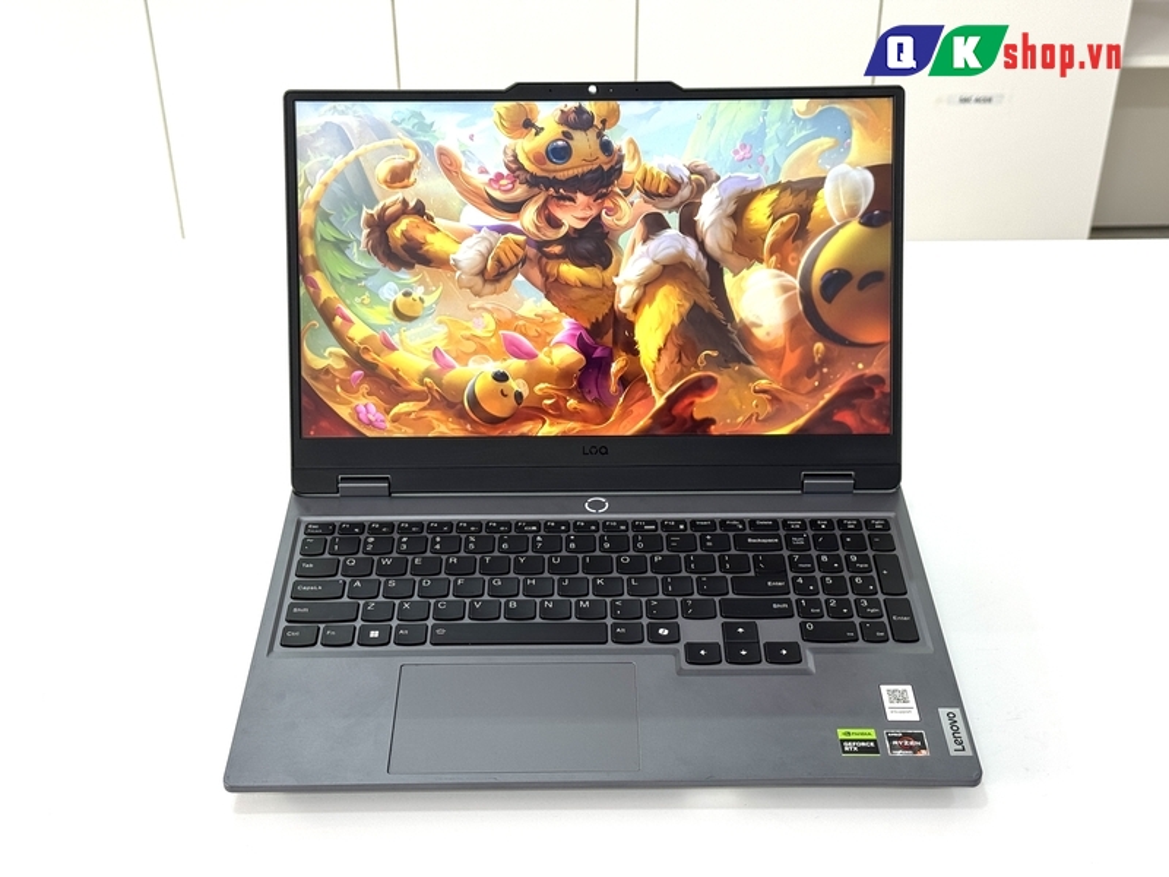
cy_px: 438
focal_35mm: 48
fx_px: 1621
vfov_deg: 30.3
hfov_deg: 39.7
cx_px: 584
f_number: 1.78
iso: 50
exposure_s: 1/131
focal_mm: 6.76
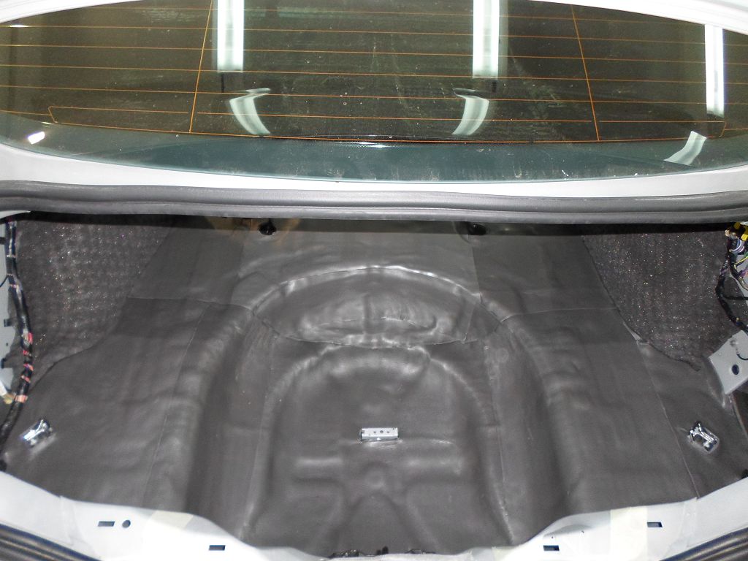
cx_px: 374
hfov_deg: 69.4
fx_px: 540
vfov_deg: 54.9
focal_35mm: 25
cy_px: 280
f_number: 2.5
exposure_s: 1/30
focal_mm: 4.5
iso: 120
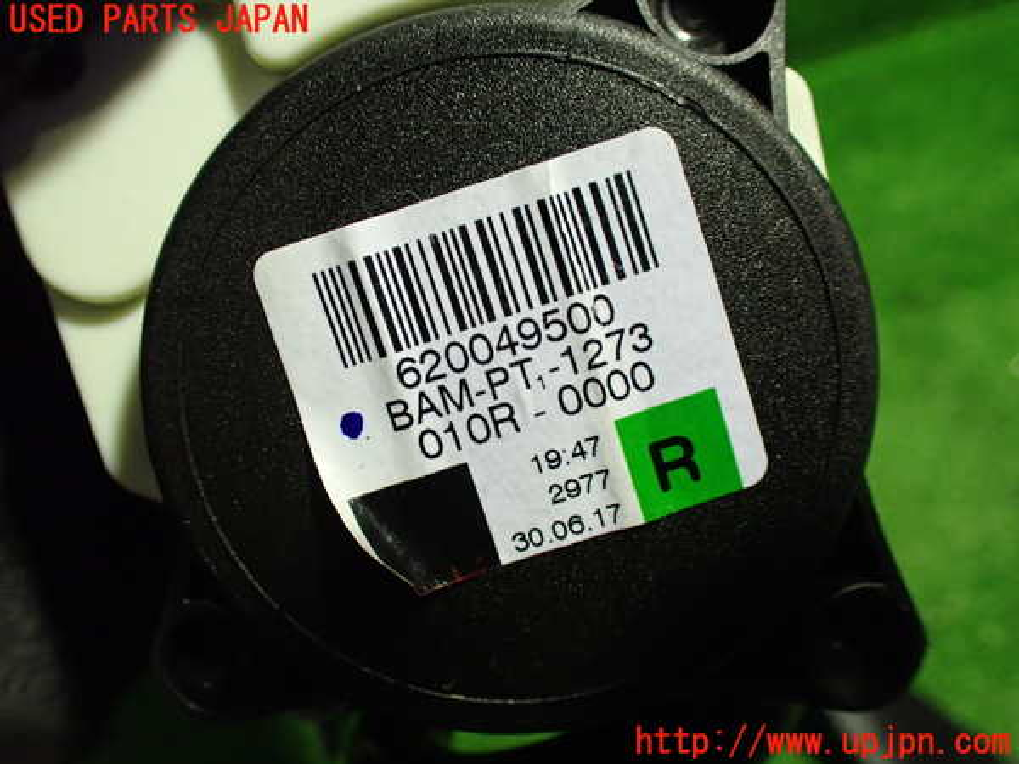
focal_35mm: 30
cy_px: 382
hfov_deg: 60.0
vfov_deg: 46.8
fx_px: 883
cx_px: 510
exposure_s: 1/125
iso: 800
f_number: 2.3
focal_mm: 5.4
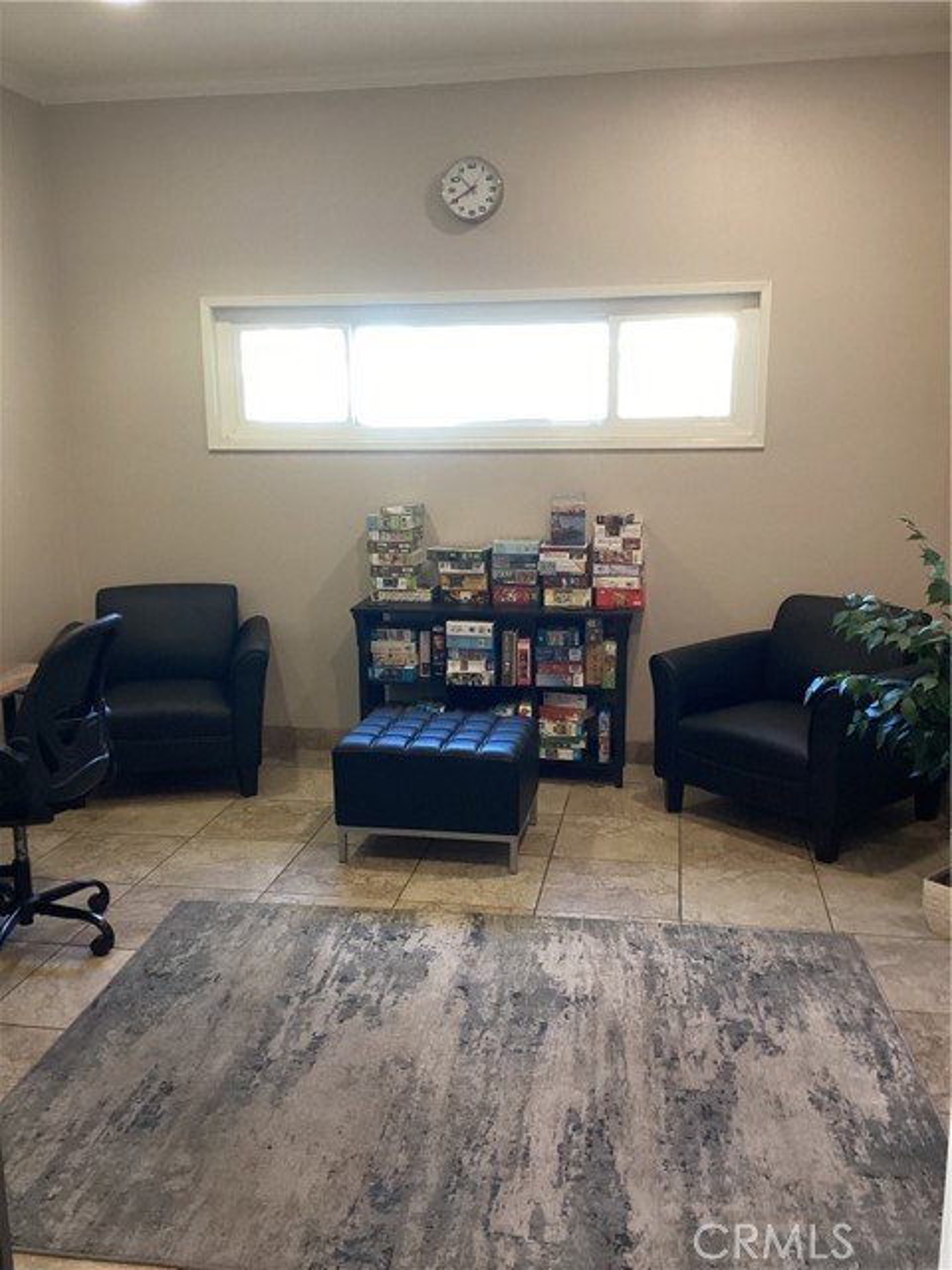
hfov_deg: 45.4
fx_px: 1137
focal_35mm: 31
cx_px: 476
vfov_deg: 58.4
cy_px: 635
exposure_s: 1/60
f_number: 2.4
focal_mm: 3.3
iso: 320
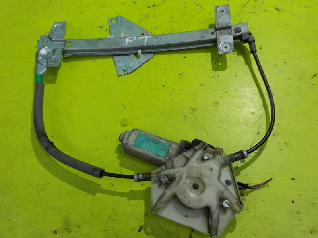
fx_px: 276
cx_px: 159
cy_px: 119
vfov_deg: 46.8
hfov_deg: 60.0
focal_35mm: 30
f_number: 3.3
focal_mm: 4.1
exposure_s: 1/30
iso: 140
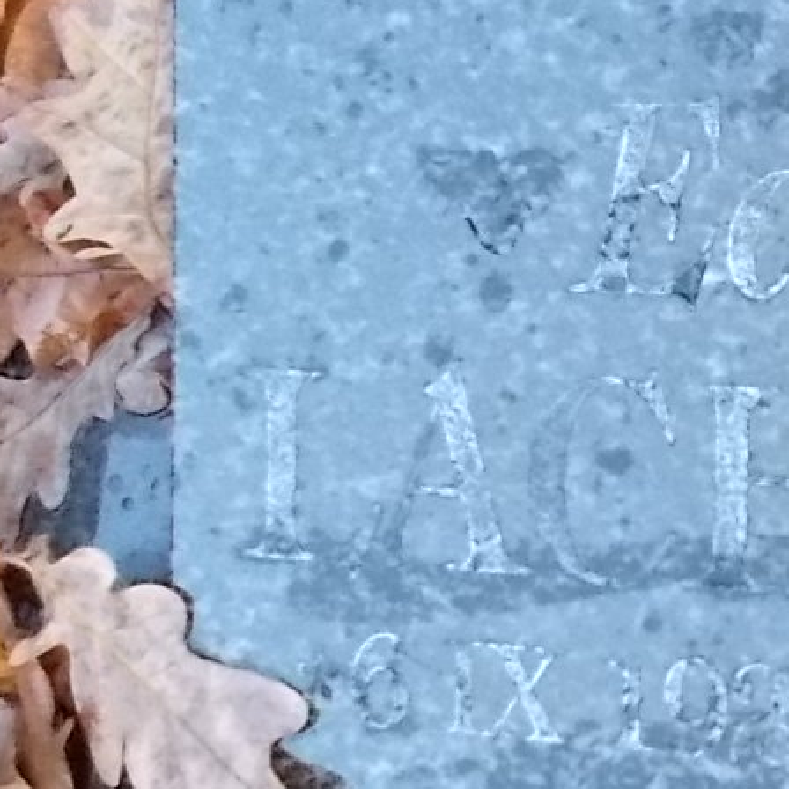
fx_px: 2115
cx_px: 1057
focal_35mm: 82
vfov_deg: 21.0
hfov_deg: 19.3
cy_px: 542
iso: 400
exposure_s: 1/160
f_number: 3.2
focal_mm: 4.6
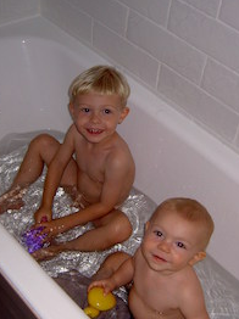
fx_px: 479
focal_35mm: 52
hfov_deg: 28.0
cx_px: 135
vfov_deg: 36.8
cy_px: 173
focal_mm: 5.6
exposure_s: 1/60
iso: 100
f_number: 2.8
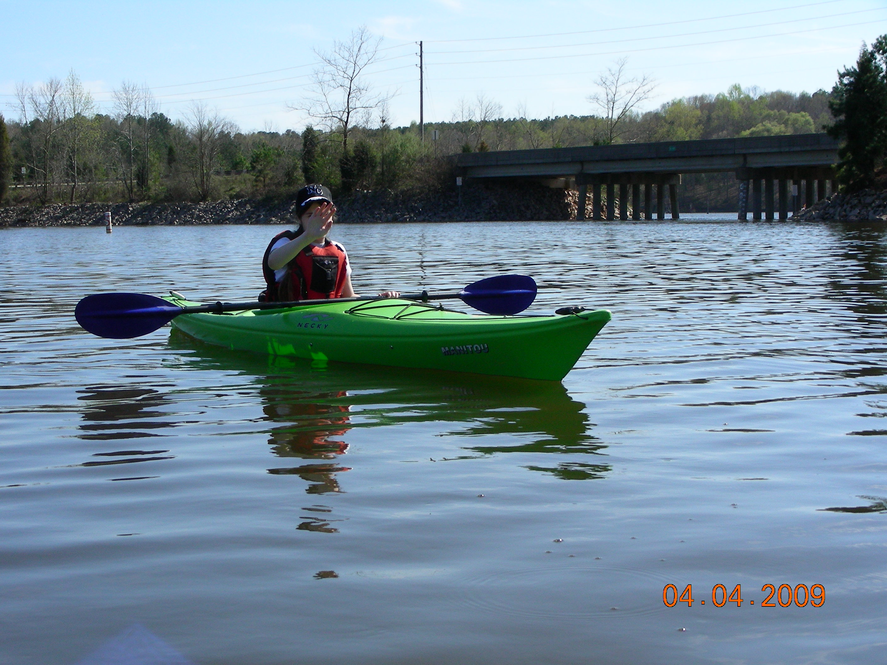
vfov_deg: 23.3
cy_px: 332
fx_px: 1614
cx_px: 444
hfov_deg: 30.7
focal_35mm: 63
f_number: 5.6
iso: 50
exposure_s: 1/356
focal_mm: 10.5
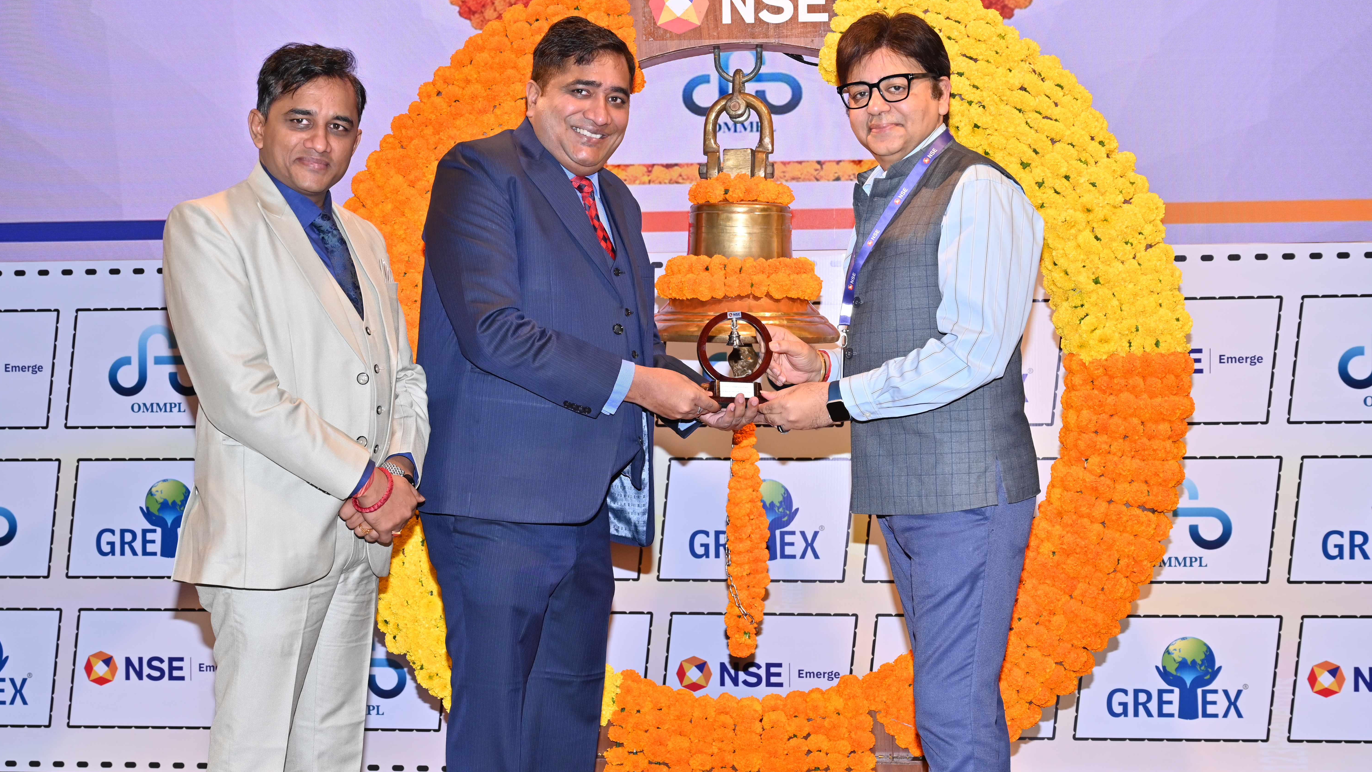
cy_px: 409
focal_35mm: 52
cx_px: 683
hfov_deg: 39.9
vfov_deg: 23.1
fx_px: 1892
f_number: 5.6
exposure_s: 1/160
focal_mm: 49
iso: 400
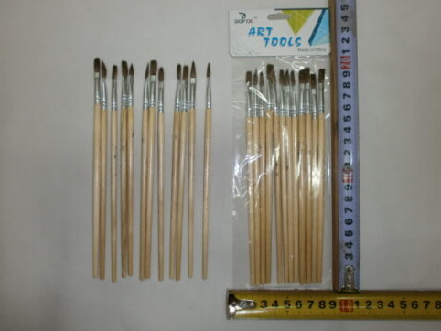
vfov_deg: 49.8
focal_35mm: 28
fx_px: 357
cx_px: 217
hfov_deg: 63.4
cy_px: 169
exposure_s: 1/30
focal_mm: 4.8
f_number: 2.9
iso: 125
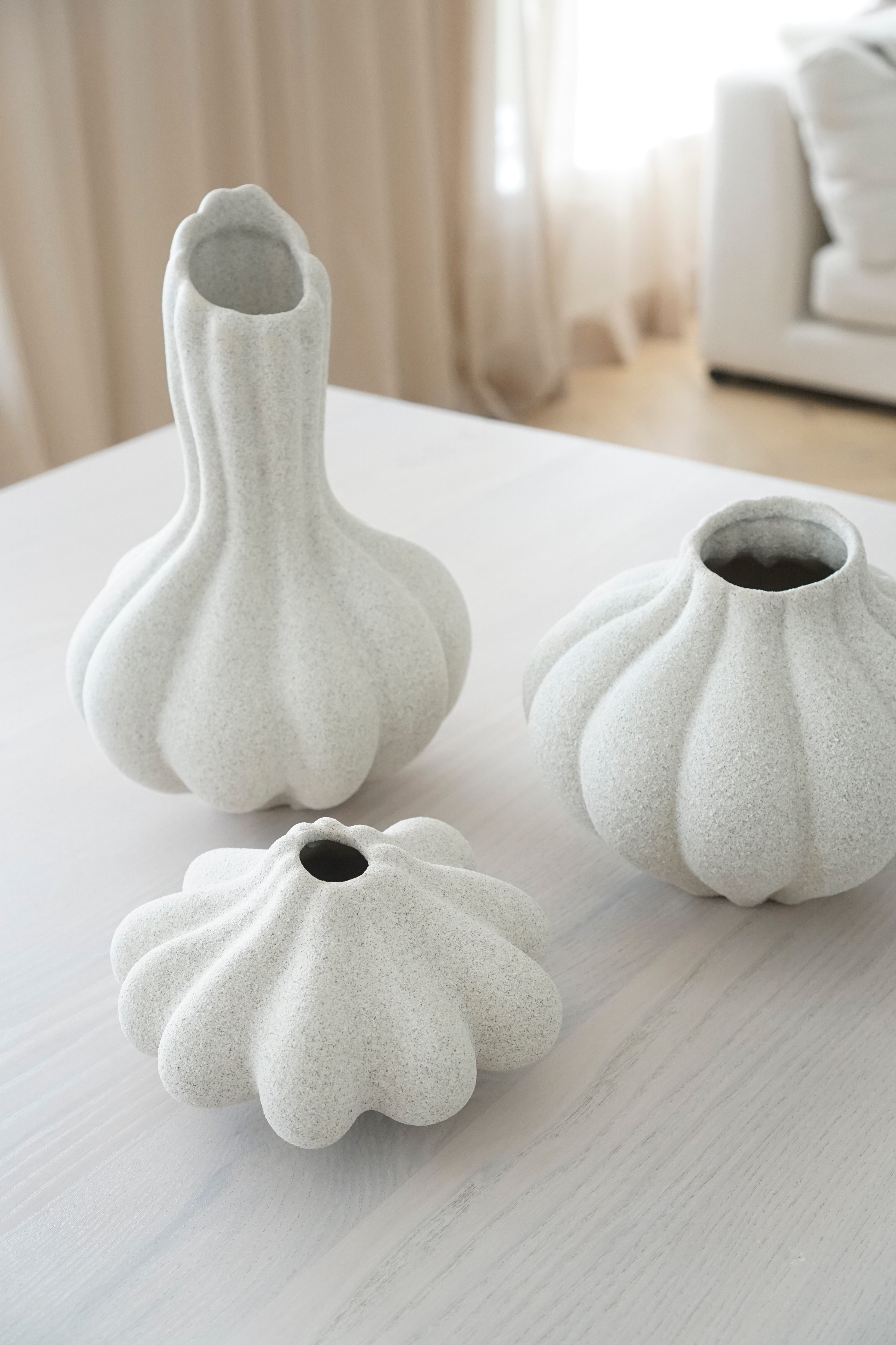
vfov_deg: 37.9
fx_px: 1960
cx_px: 448
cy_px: 672
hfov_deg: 25.8
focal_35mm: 52
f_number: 4
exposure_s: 1/160
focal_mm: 35
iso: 1000
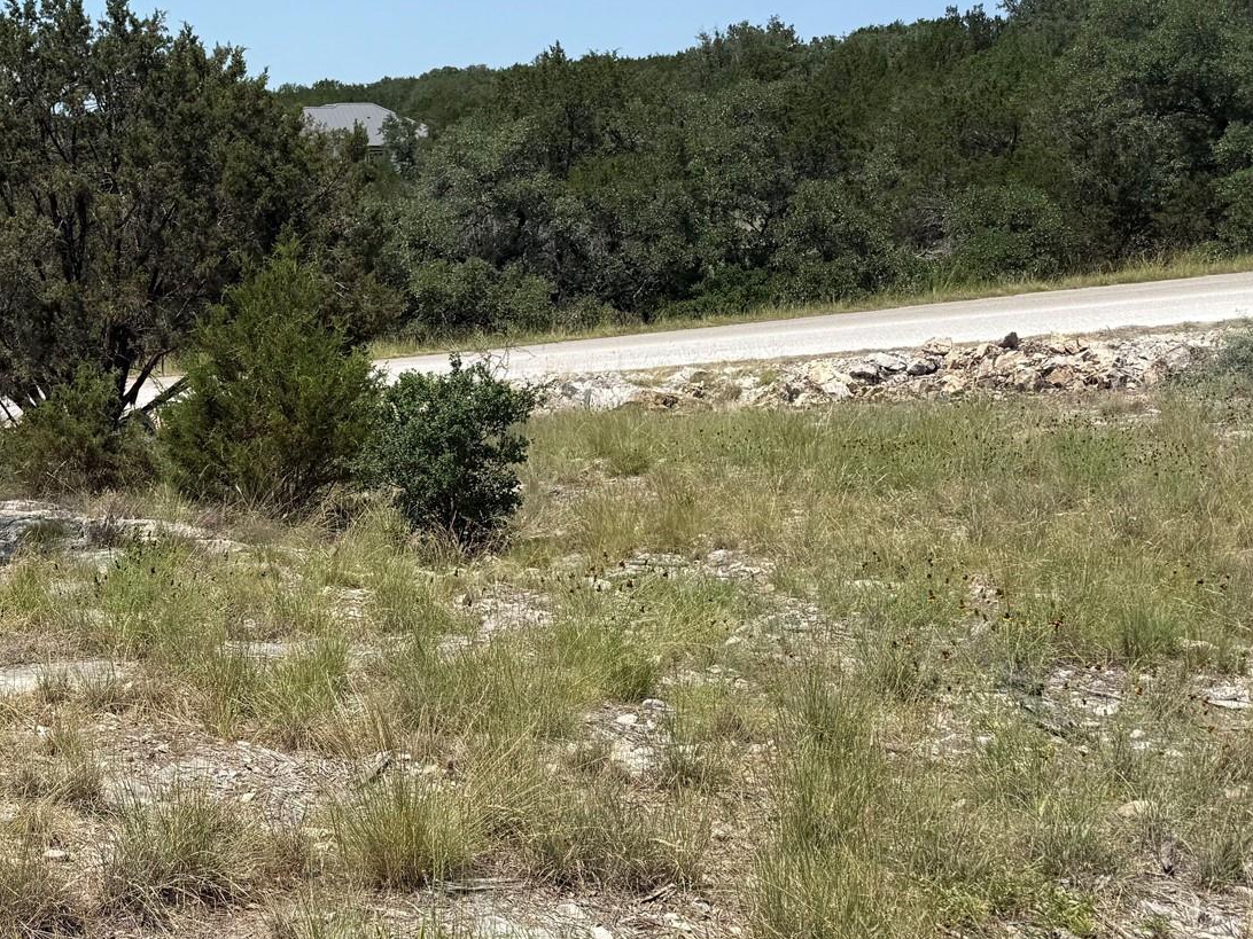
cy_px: 566
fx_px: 1629
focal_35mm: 45
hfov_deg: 38.7
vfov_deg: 32.1
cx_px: 88
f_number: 1.78
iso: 80
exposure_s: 1/4405
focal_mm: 6.76
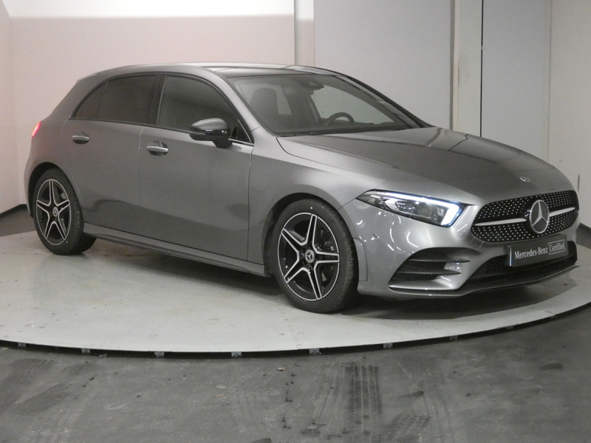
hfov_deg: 33.2
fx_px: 990
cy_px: 222
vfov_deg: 25.2
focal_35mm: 58
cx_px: 296
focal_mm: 10.4
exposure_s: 1/60
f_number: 4.1
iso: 1600
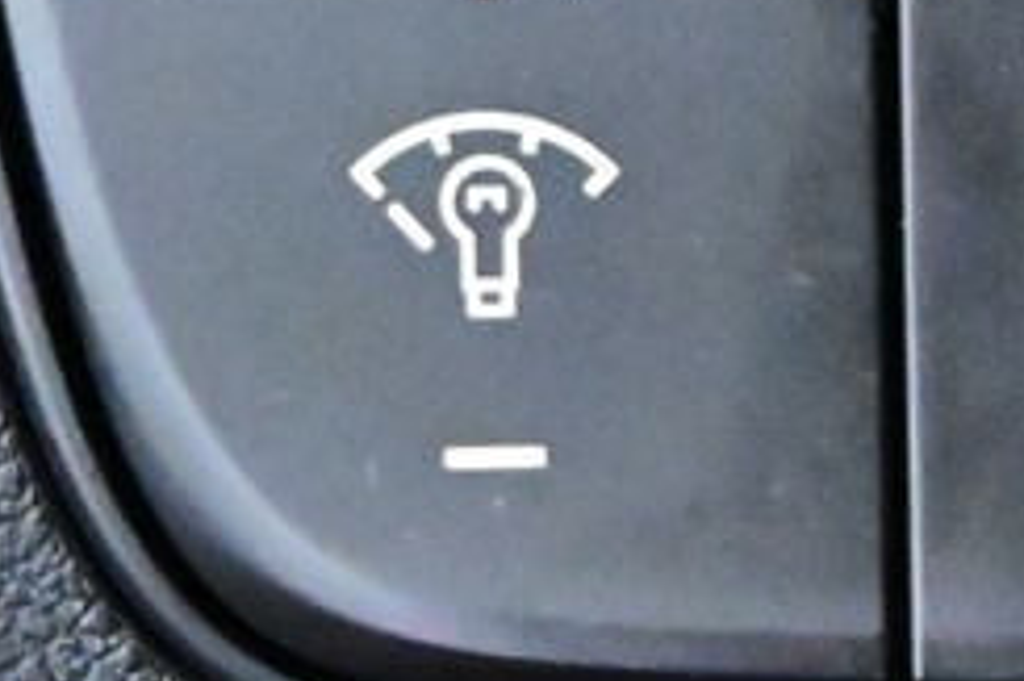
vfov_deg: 5.2
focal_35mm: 263
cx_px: 1400
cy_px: 355
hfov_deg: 7.7
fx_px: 7475
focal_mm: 26.5
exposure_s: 1/40
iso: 10000
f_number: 4.5
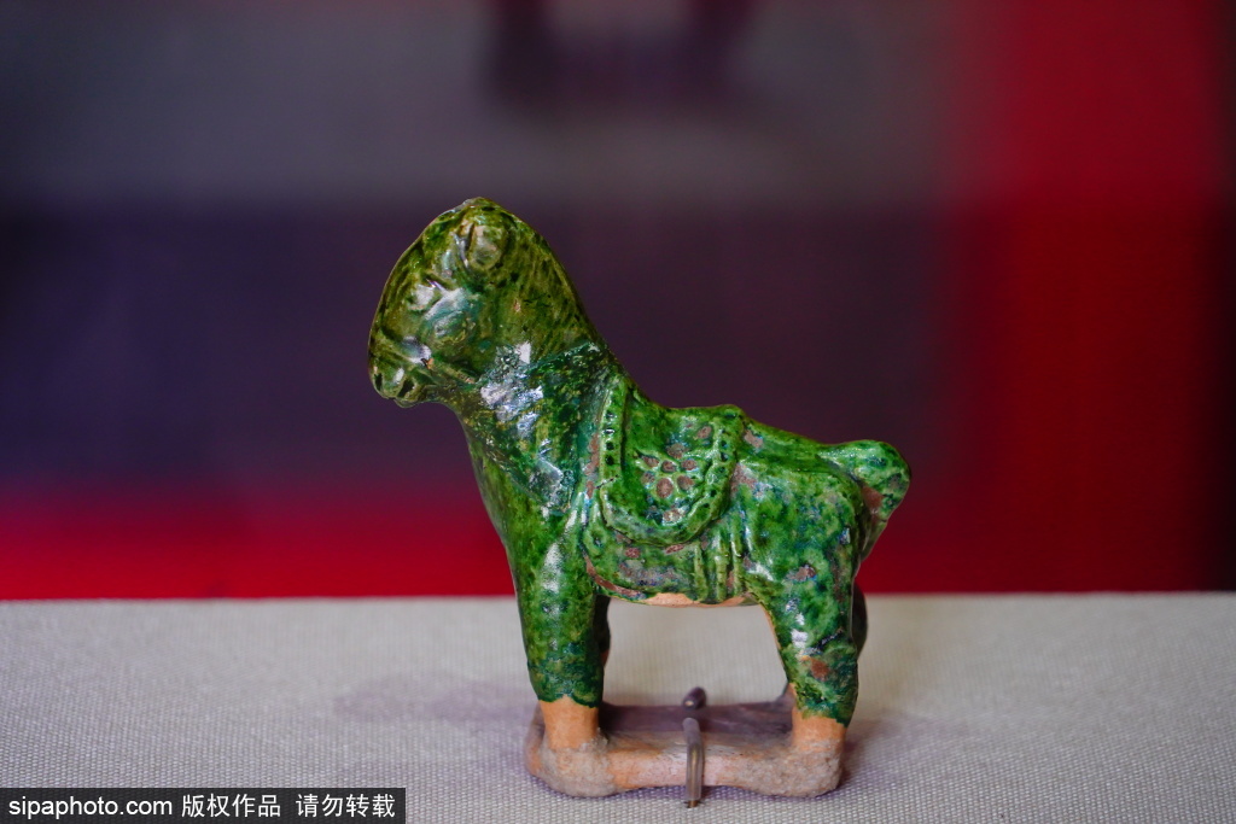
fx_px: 8000
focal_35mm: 233
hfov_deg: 8.8
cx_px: 618
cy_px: 412
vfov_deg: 5.9
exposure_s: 1/200
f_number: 6.3
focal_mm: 233
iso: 1600
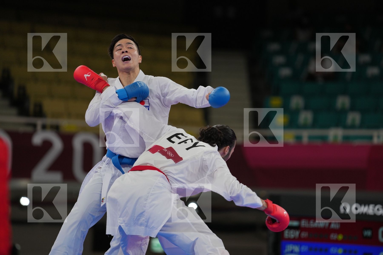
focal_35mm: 200
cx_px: 192
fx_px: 2128
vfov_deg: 6.9
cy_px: 128
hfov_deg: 10.3
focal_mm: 200
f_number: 2.8
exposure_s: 1/1000
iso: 400
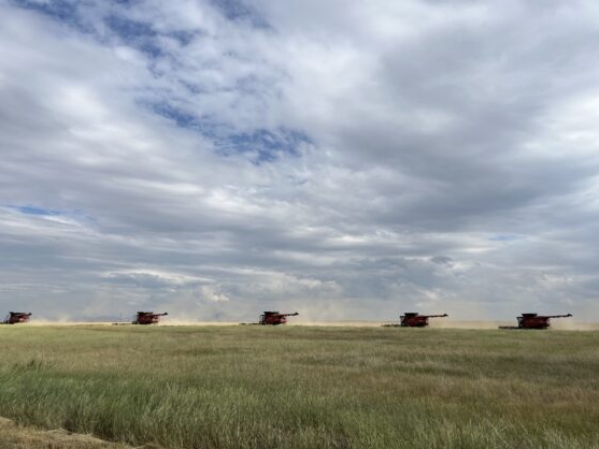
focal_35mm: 28
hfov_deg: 63.4
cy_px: 224
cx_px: 286
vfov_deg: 49.8
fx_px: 485
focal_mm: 5.1
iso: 50
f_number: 1.6
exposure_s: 1/7874
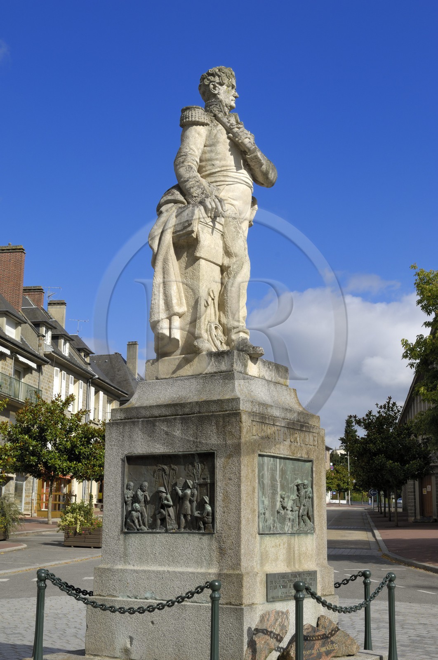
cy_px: 330
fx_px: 879
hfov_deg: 28.0
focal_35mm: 48
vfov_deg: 41.2
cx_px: 219
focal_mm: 32
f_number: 11
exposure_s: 1/160
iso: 100
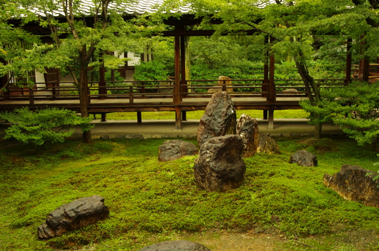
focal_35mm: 48
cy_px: 155
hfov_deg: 41.1
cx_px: 220
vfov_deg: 27.9
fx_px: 504
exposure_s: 1/25
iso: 200
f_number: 8
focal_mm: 21
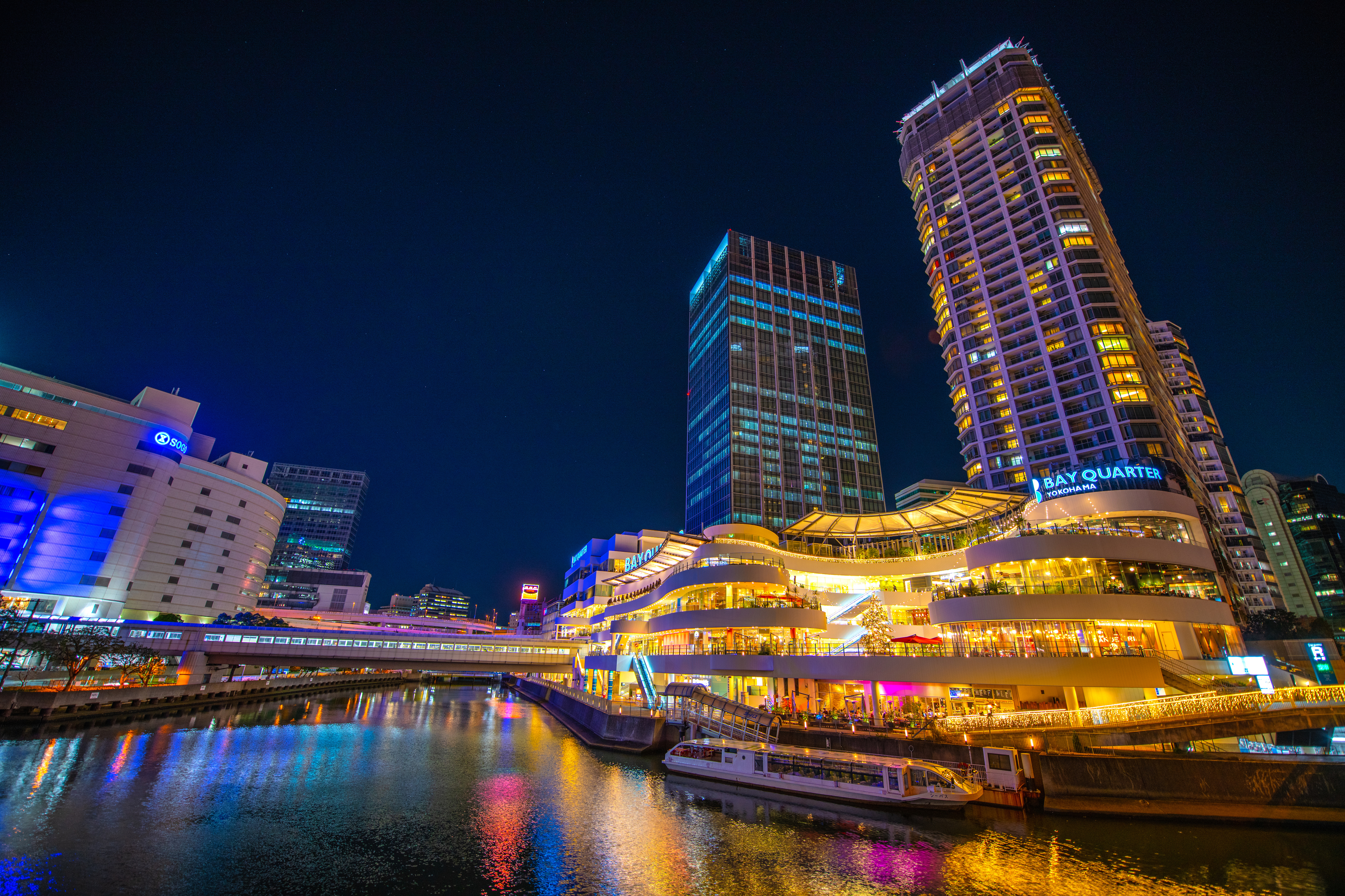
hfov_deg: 104.3
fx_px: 523
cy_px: 448
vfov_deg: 81.2
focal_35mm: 14
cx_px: 672
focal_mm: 14
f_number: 2.8
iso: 160
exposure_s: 1/4
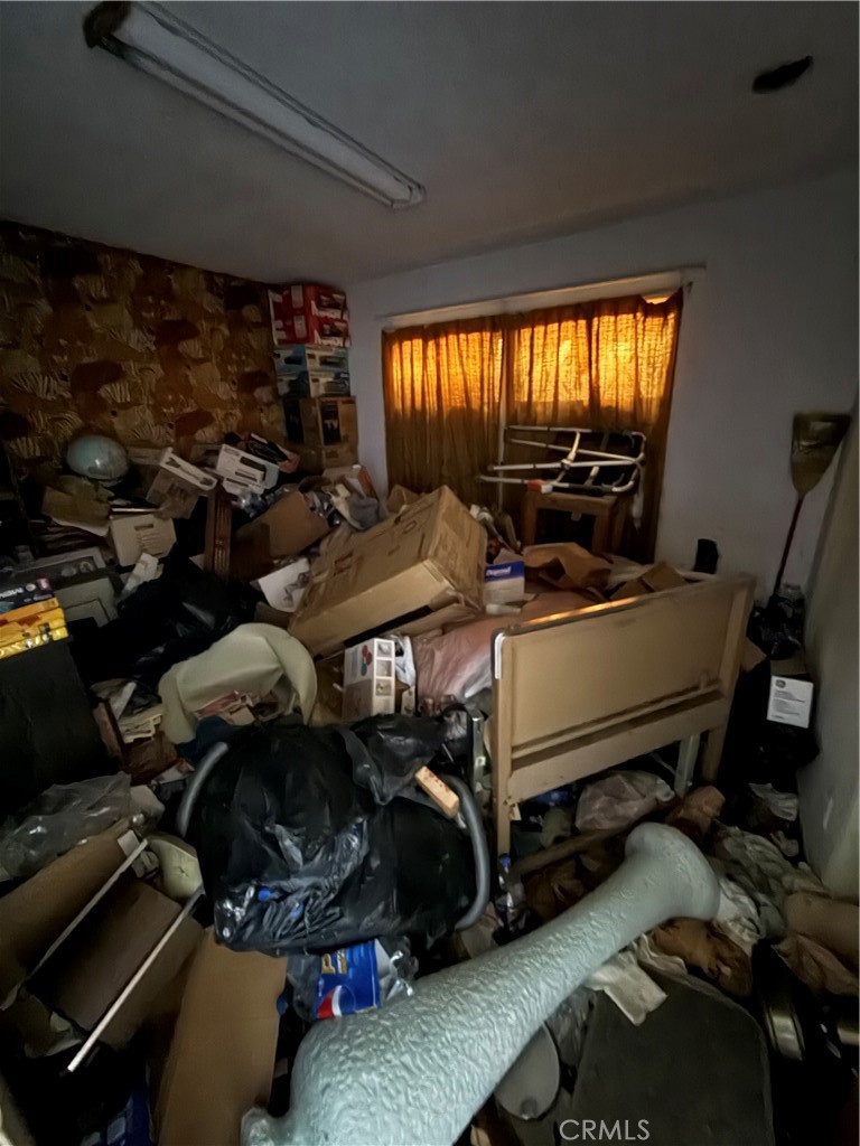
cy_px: 573
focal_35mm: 14
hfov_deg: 85.7
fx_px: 464
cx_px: 430
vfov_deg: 102.1
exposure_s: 1
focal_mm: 2.22
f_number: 2.2
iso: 2000
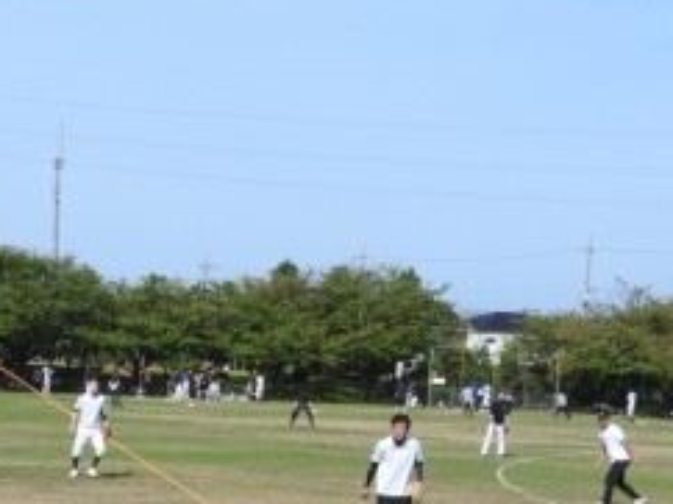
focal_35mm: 124
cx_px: 178
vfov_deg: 11.7
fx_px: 2408
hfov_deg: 15.8
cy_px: 596
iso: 100
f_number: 4
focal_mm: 9
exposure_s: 1/1000
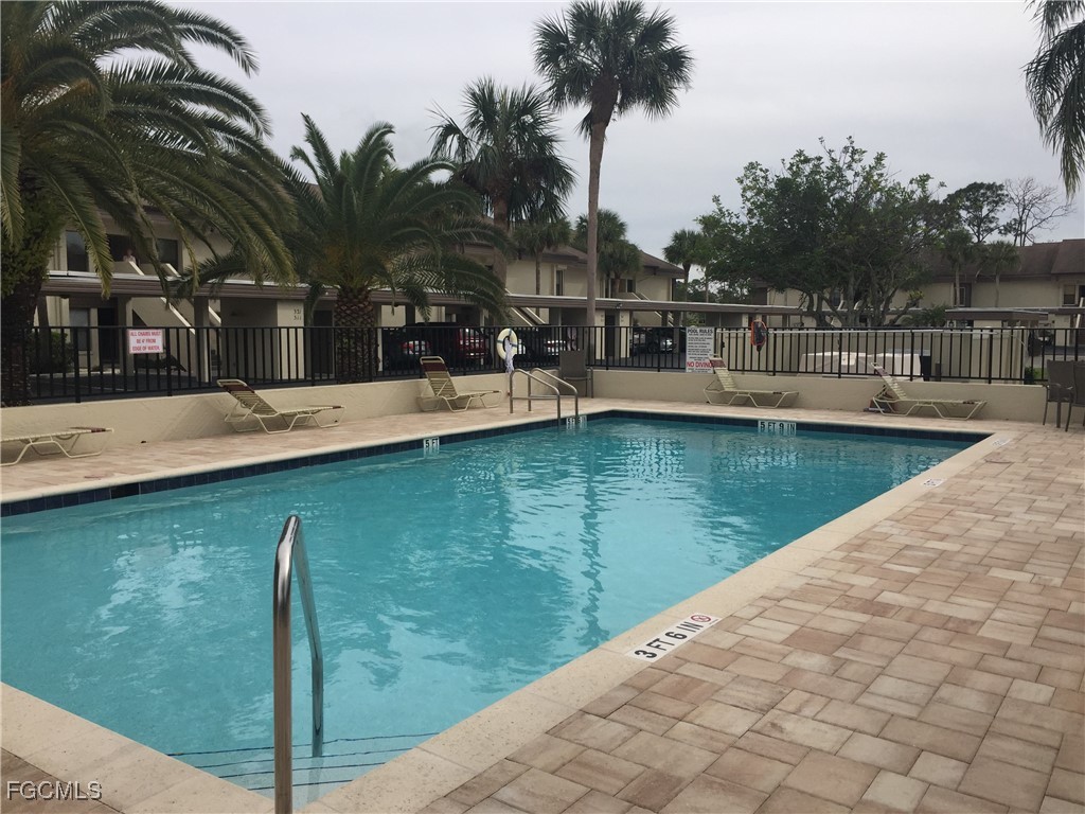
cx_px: 542
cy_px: 407
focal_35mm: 29
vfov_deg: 48.2
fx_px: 909
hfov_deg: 61.7
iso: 32
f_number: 2.2
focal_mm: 4.15
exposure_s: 1/2639
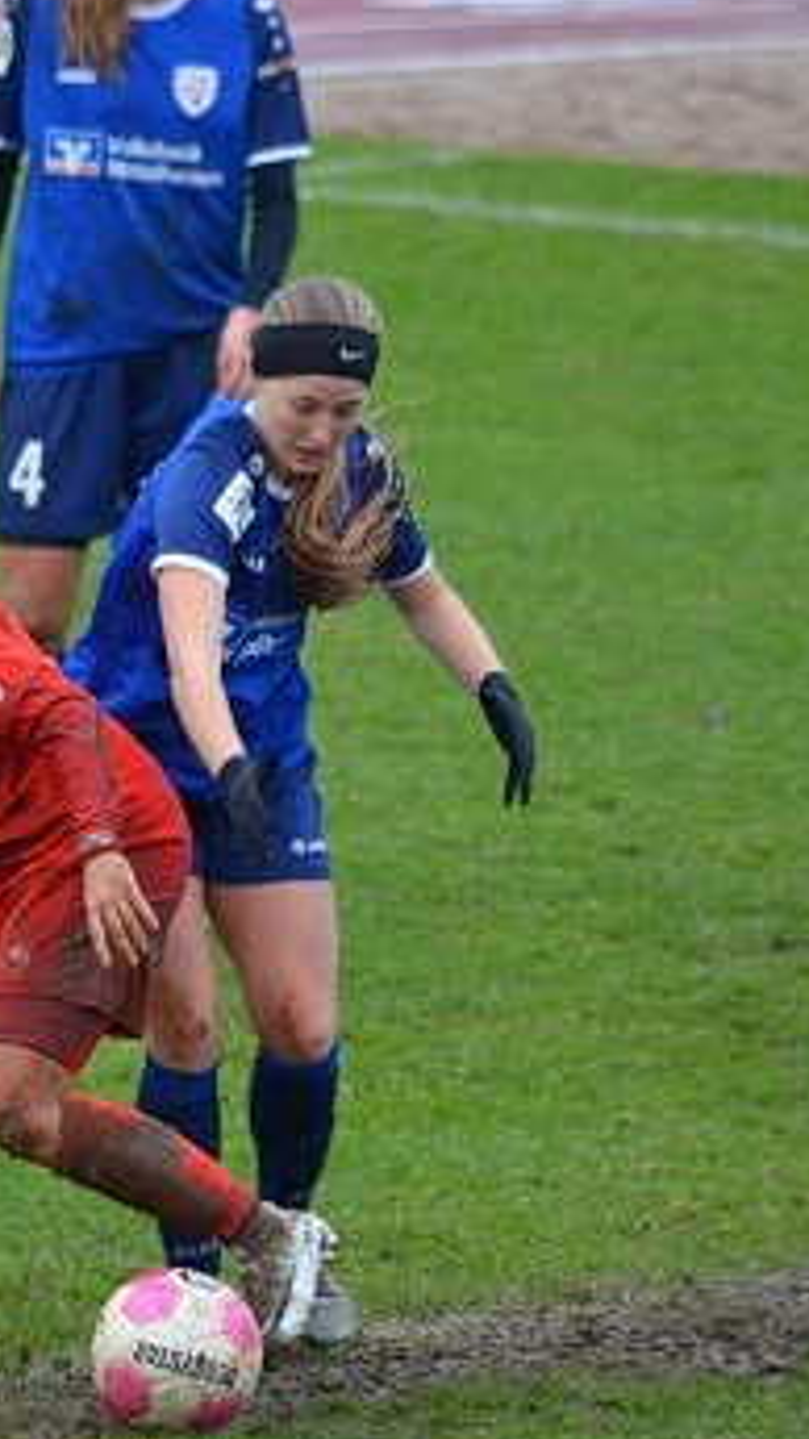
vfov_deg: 3.2
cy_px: 726
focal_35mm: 675
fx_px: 25748
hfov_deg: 1.8
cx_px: 83
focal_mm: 260
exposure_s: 1/320
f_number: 5.6
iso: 1600
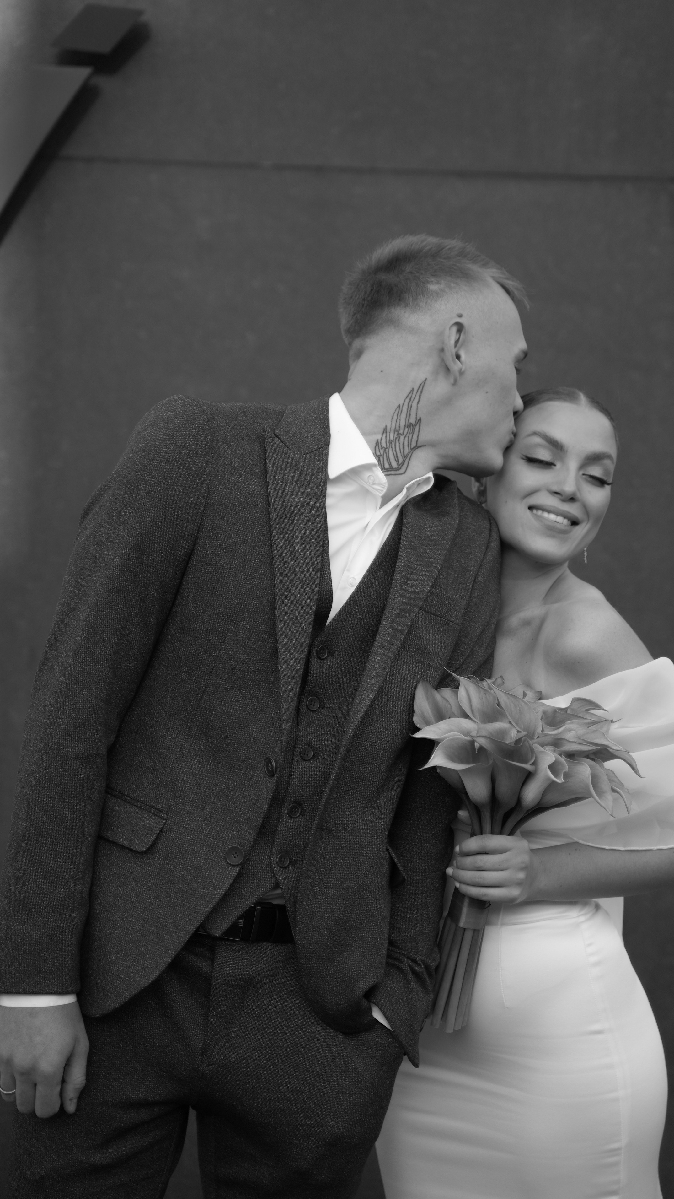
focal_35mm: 79
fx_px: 2510
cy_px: 601
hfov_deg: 15.3
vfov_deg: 26.9
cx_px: 384
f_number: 2.8
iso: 200
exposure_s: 1/1250
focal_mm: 75
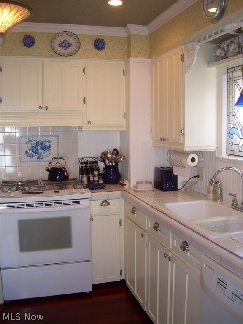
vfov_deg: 49.0
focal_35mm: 38
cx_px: 122
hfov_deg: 37.7
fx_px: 356
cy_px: 162
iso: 50
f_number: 2.8
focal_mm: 6.3
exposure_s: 1/30
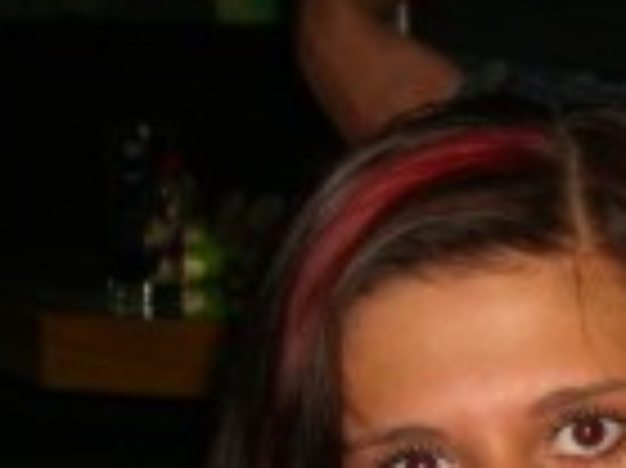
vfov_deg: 8.9
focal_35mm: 164
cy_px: 590
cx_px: 1027
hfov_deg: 11.4
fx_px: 2963
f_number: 2.8
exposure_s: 1/60
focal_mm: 7.9
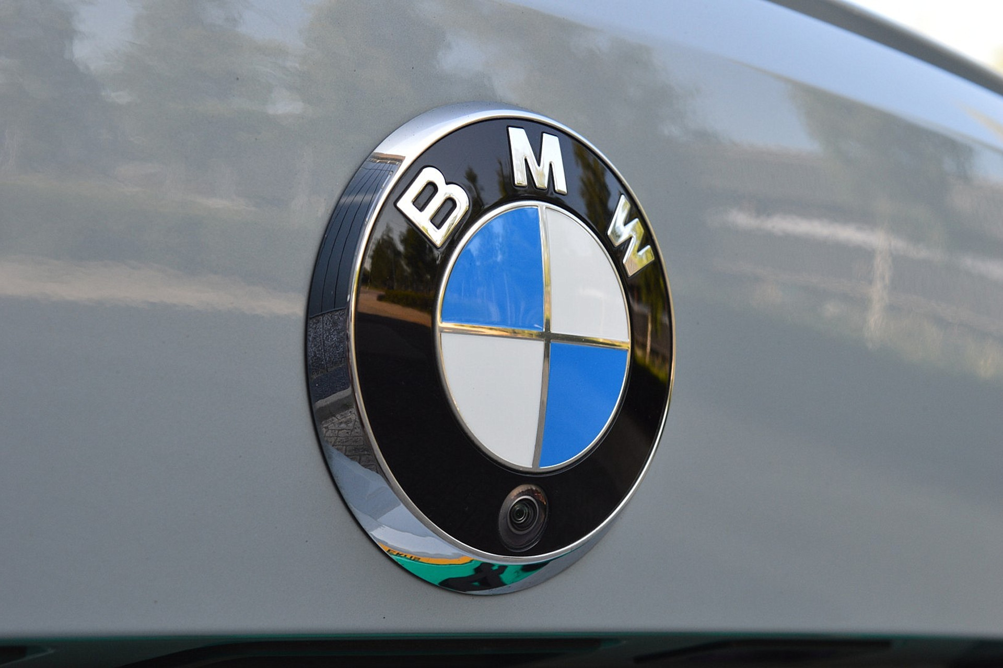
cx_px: 502
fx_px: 2173
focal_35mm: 78
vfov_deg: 17.5
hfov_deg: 26.0
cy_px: 334
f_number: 9
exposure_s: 1/125
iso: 400
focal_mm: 52
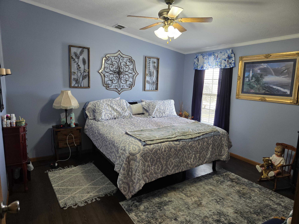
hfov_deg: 73.9
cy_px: 112
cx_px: 150
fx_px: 199
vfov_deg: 58.9
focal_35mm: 23
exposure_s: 1/120
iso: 200
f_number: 1.7
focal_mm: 6.3
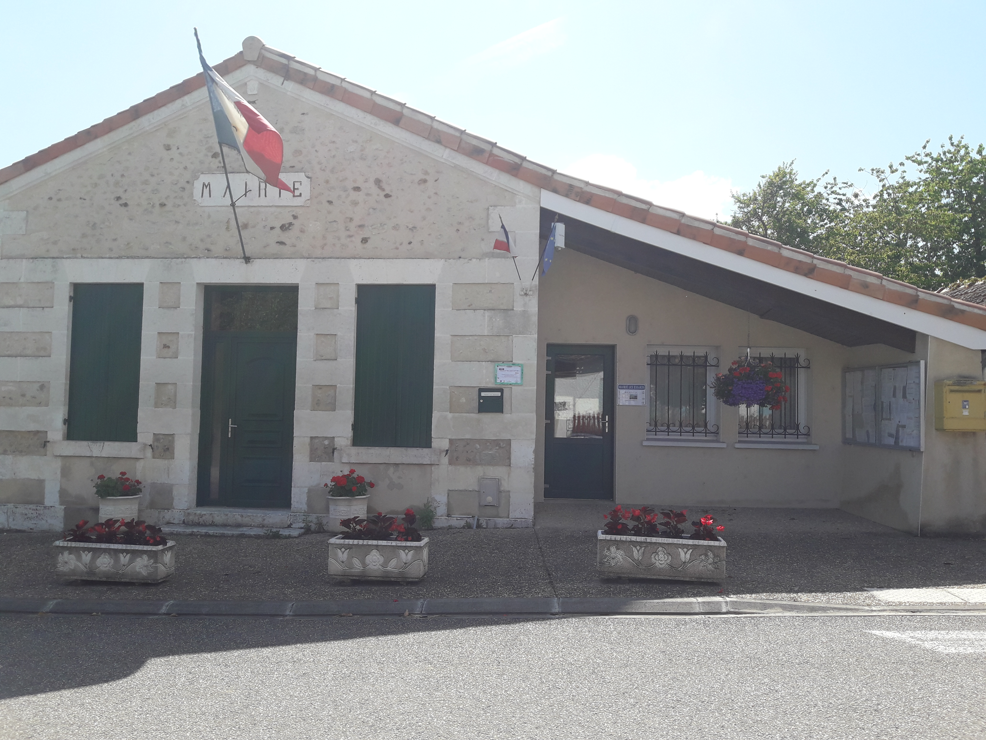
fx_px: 798
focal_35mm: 28
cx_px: 493
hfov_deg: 63.4
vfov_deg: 49.7
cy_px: 370
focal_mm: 3.7
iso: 40
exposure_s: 1/1195
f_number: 1.9
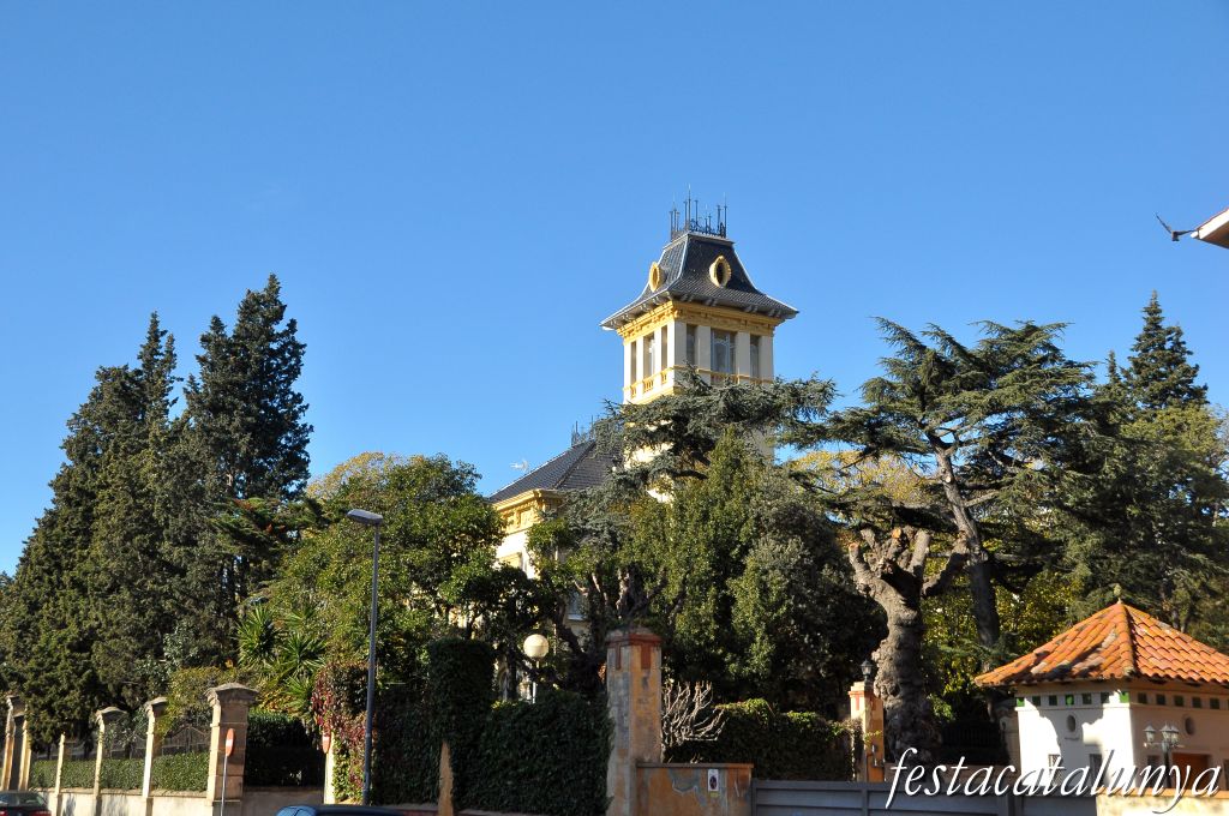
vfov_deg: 30.8
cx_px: 614
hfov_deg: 45.0
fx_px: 1483
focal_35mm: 44
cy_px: 408
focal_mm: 29
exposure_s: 1/1250
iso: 450
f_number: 7.1
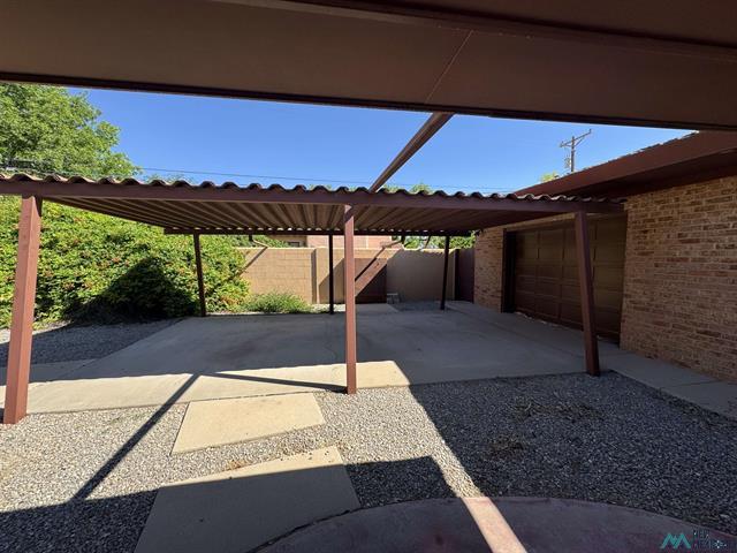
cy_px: 276
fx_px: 298
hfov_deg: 102.1
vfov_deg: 85.7
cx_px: 368
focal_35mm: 14
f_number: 2.2
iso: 50
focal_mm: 2.22
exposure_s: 1/821
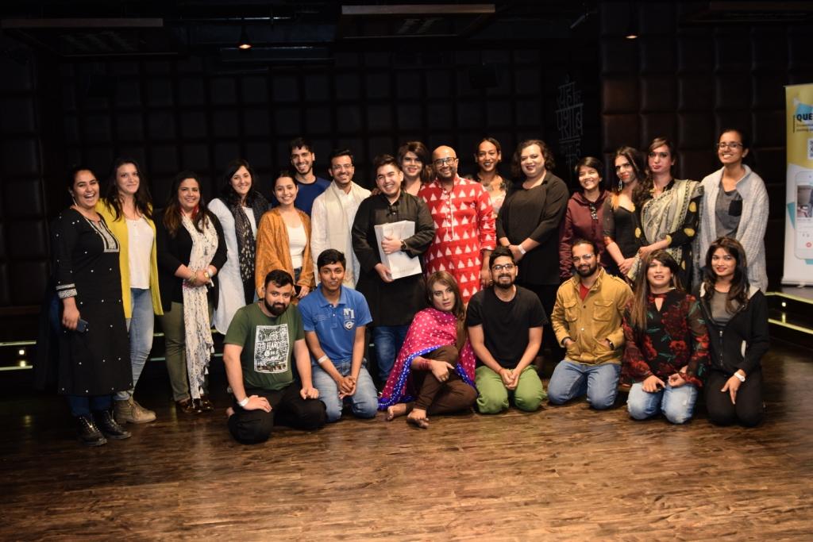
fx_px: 813
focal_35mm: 36
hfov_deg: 53.1
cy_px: 271
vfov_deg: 36.9
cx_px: 406
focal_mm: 24
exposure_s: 1/100
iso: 1250
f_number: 2.8
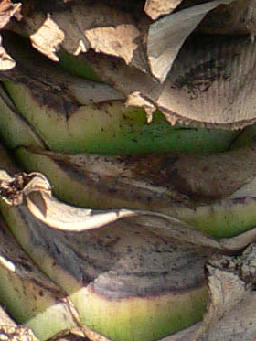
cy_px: -517
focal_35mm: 189
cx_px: 163
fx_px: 1863
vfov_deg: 9.2
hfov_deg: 7.9
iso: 100
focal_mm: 4.6
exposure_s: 1/160
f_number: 4
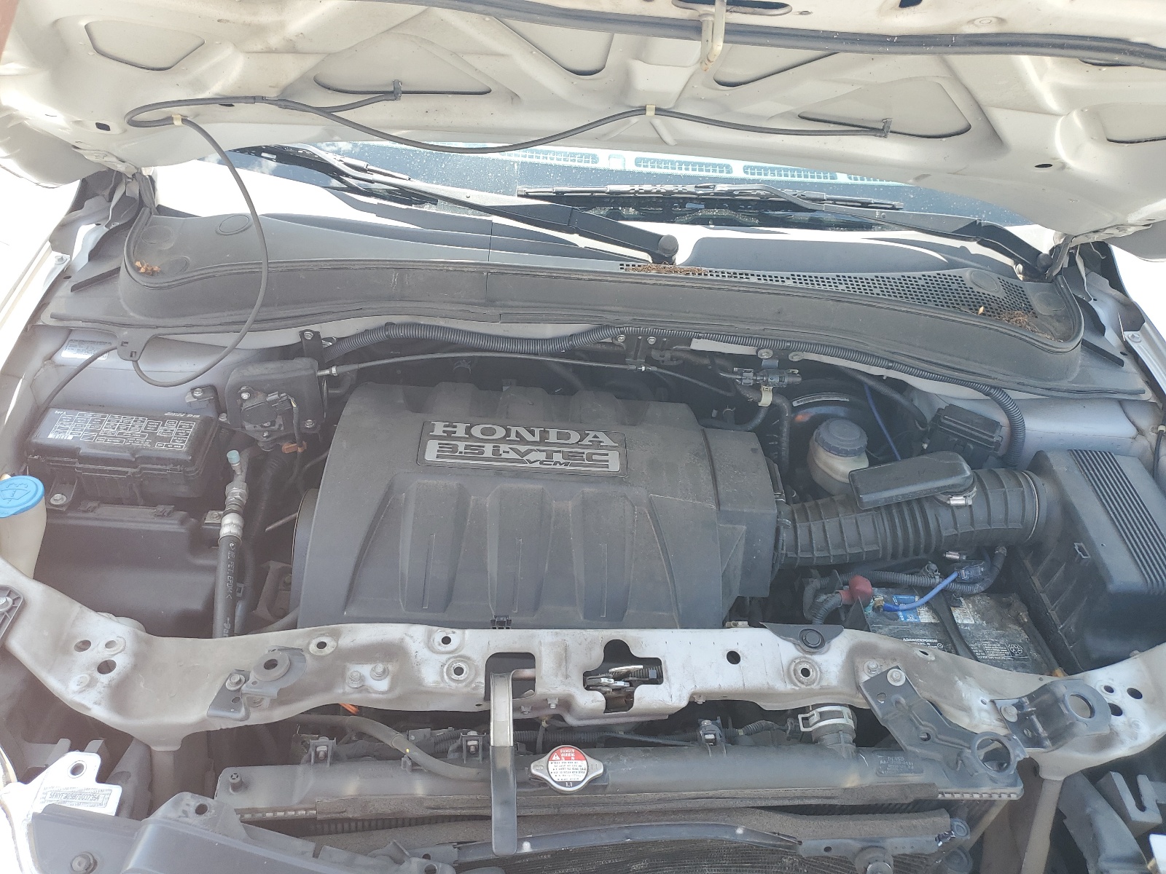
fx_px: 876
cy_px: 437
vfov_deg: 53.1
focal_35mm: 26
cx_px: 583
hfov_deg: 67.3
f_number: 1.5
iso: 50
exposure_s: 1/357
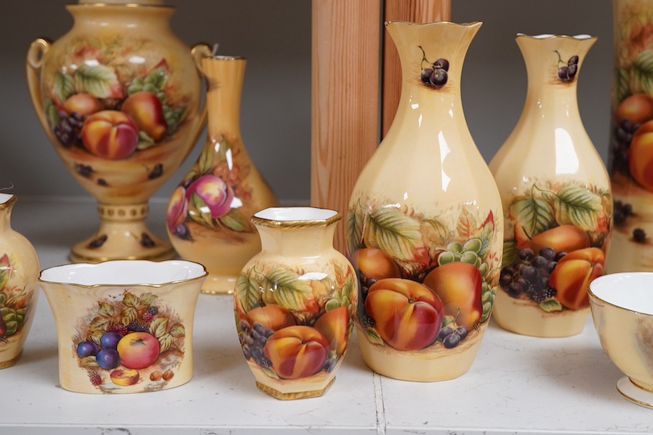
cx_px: 342
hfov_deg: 39.6
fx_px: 907
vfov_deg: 27.0
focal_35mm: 50
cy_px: 205
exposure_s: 1/125
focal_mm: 30
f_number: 9
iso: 1250
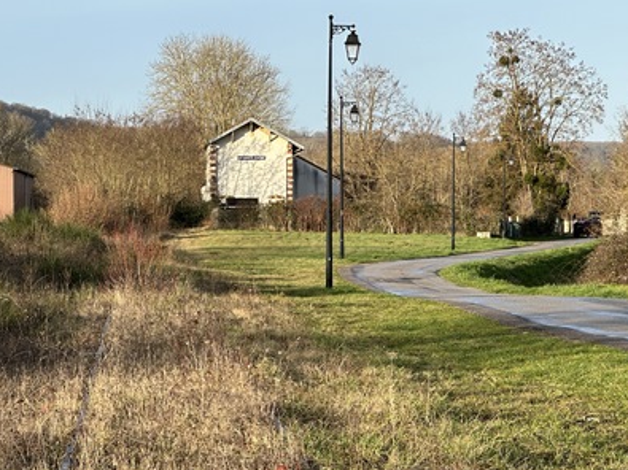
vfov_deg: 12.6
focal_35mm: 117
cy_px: 343
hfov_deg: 16.8
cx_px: 264
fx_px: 2122
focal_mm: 9
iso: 32
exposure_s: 1/291
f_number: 2.8
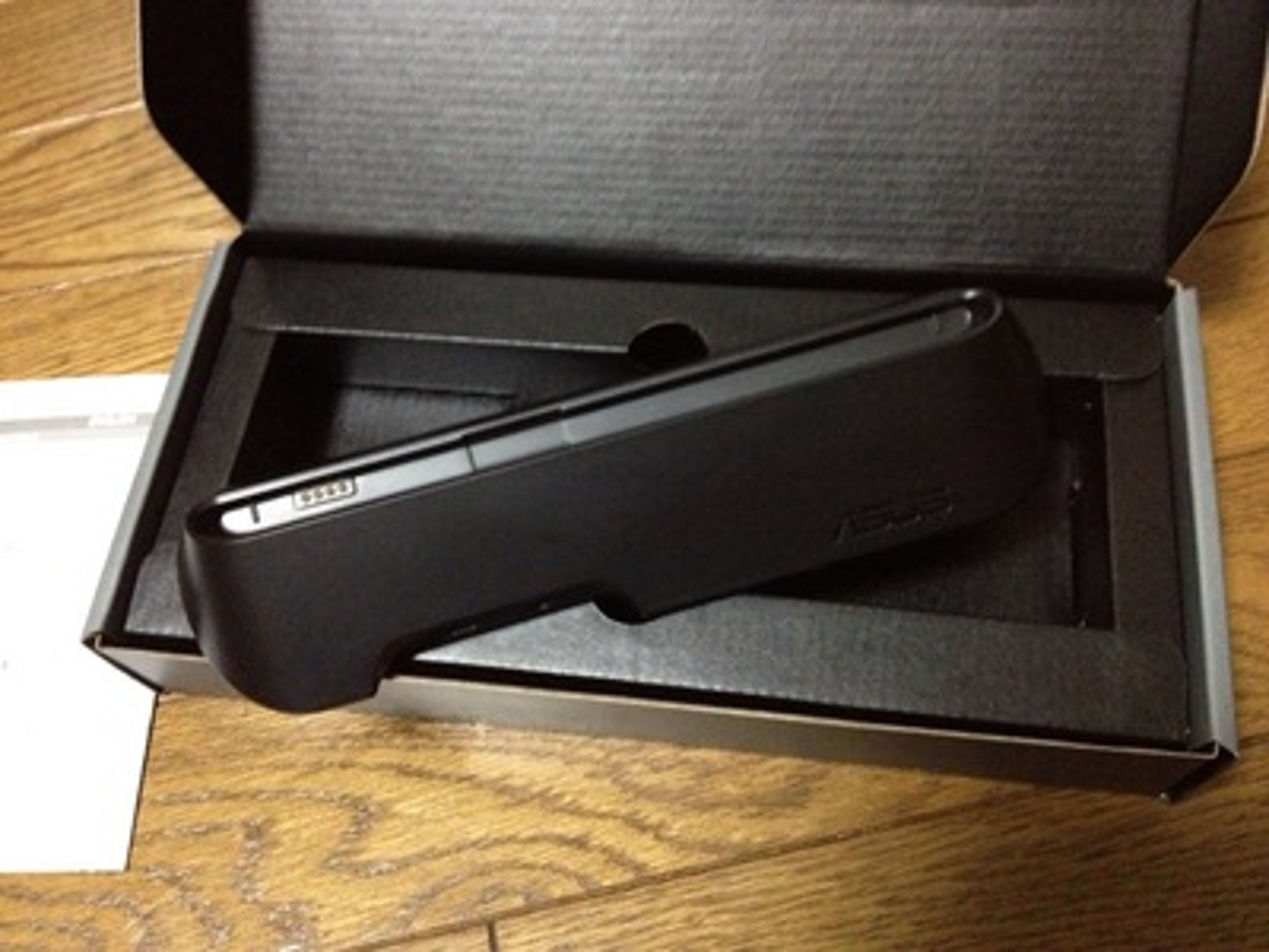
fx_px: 1283
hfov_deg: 52.6
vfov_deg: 40.7
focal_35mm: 35
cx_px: 634
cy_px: 476
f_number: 2.4
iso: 800
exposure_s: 1/15
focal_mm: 4.28
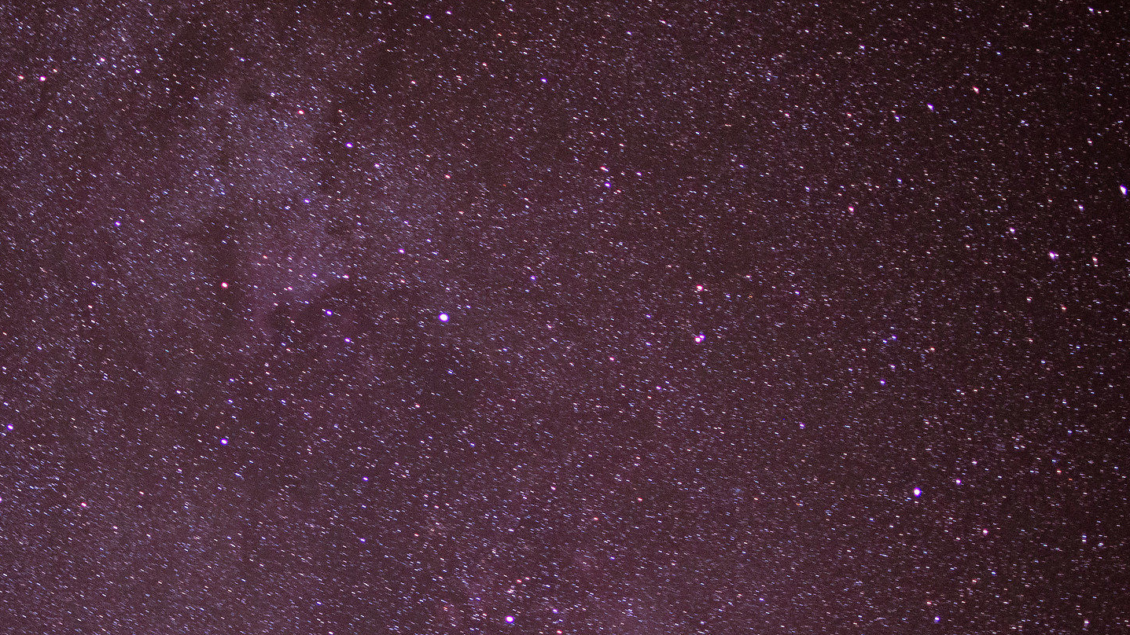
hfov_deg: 23.2
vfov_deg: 13.2
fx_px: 2726
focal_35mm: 91
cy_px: 555
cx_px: 306
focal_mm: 35
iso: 1600
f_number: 1.8
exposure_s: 20
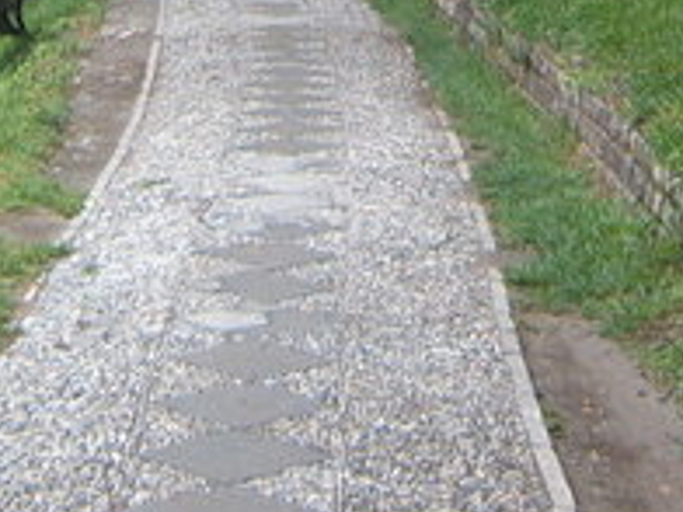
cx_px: 303
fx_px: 2387
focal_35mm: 121
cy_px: -247
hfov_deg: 16.3
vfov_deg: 11.7
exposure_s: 1/180
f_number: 2.9
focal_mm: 6.2
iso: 63
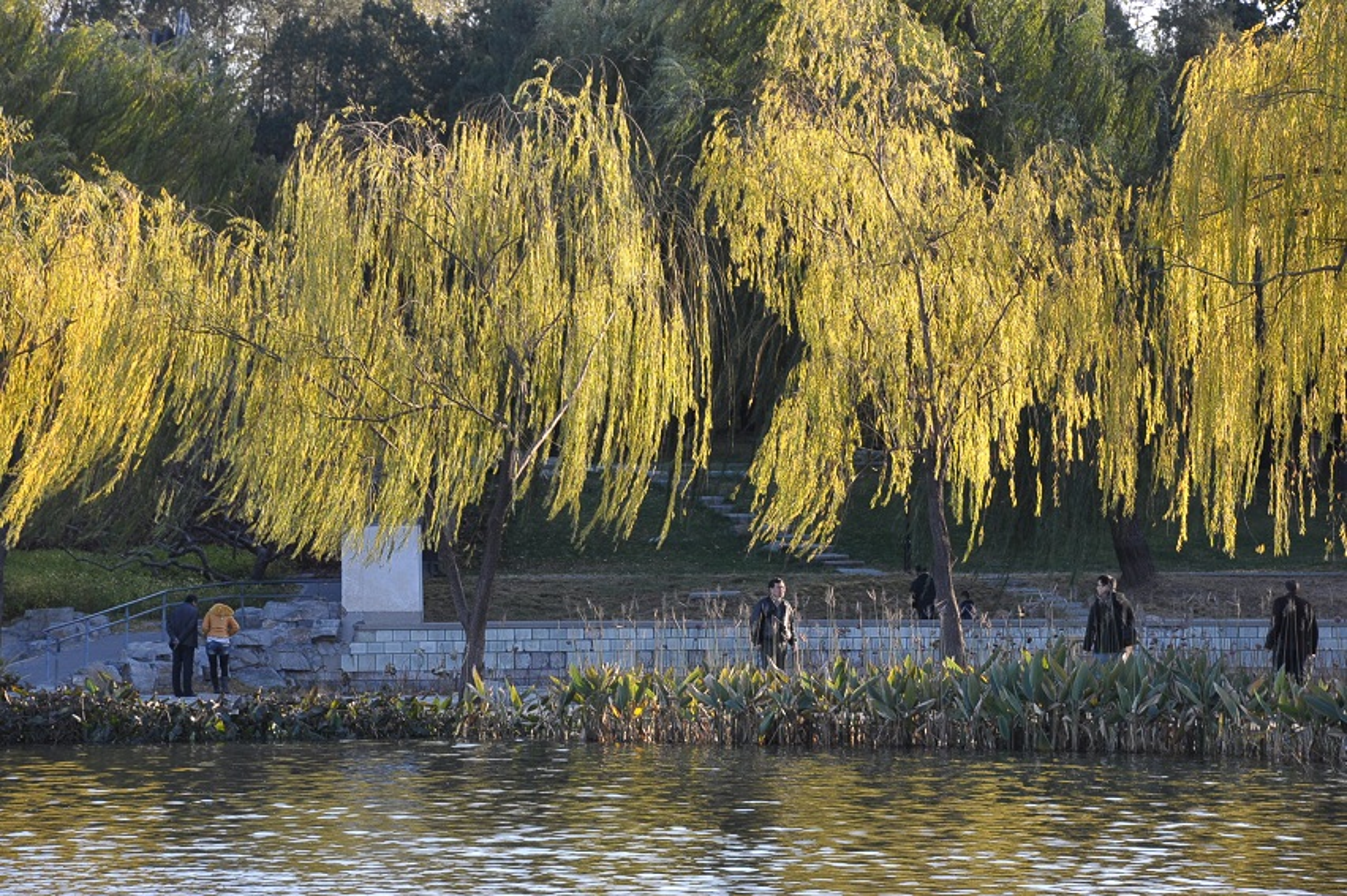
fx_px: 8601
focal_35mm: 230
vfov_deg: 6.0
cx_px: 674
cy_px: 448
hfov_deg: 9.0
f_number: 13
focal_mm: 230
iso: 200
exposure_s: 1/40
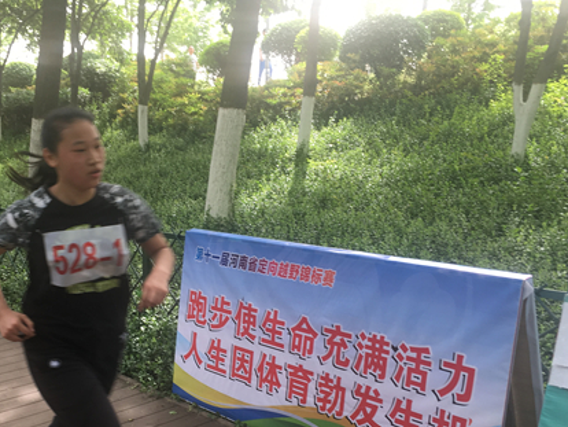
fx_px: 690
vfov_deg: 34.0
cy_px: 291
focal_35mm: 42
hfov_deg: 44.2
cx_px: 192
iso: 25
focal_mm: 4.15
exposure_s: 1/105
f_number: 2.2
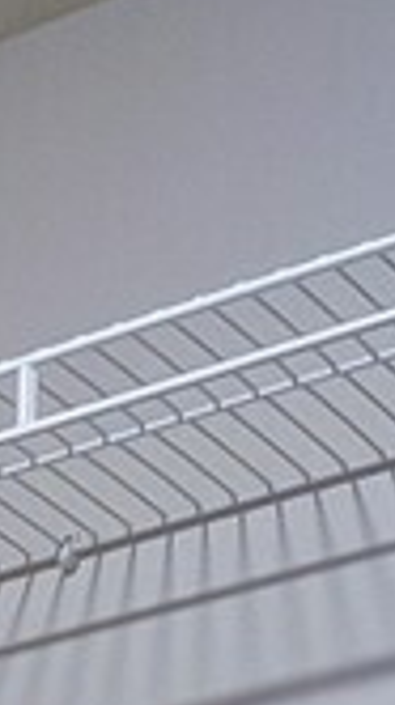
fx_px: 3007
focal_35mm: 161
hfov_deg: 6.7
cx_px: -849
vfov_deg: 10.3
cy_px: 2002
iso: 125
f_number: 8
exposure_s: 1/20
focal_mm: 10
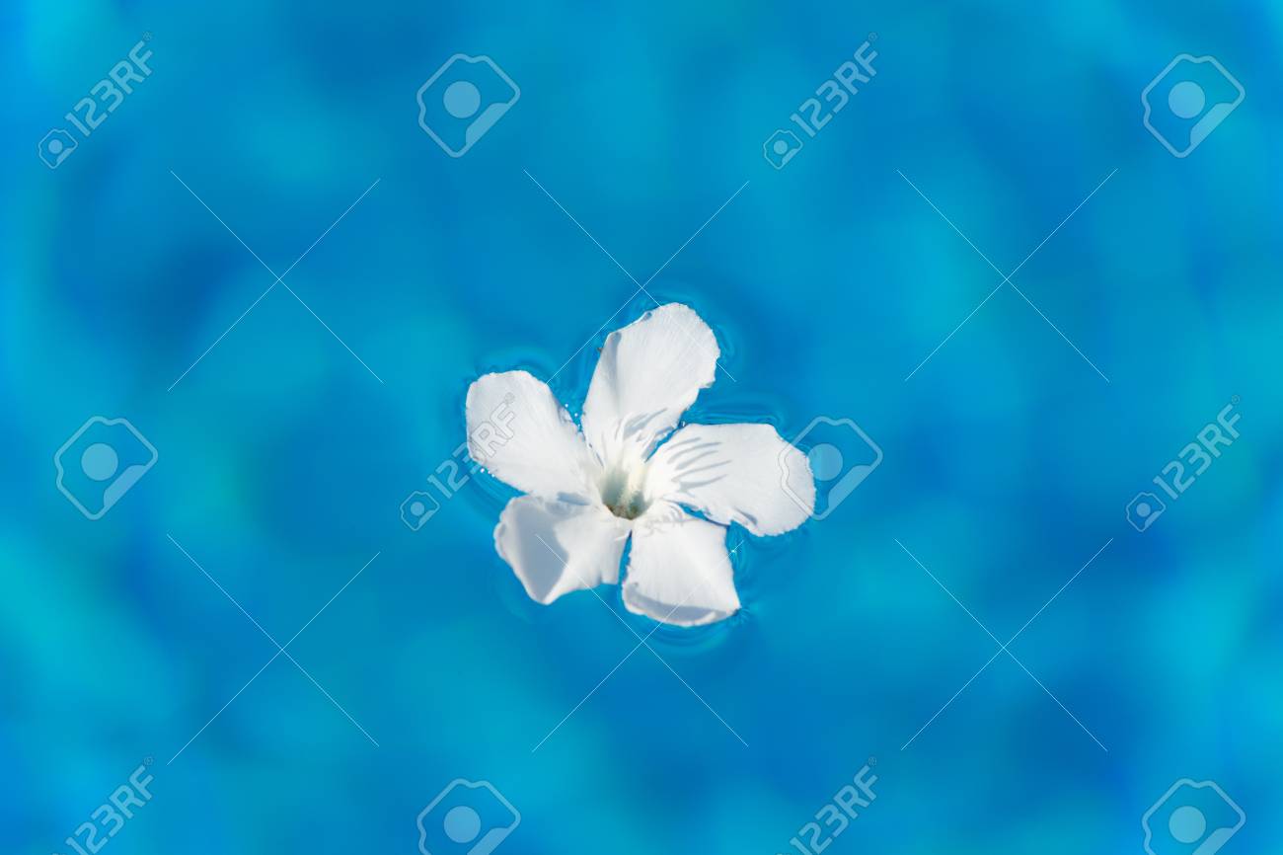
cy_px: 428
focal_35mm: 225
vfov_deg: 6.1
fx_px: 8016
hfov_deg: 9.2
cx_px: 642
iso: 200
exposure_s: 1/3000
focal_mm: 150
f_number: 4.8
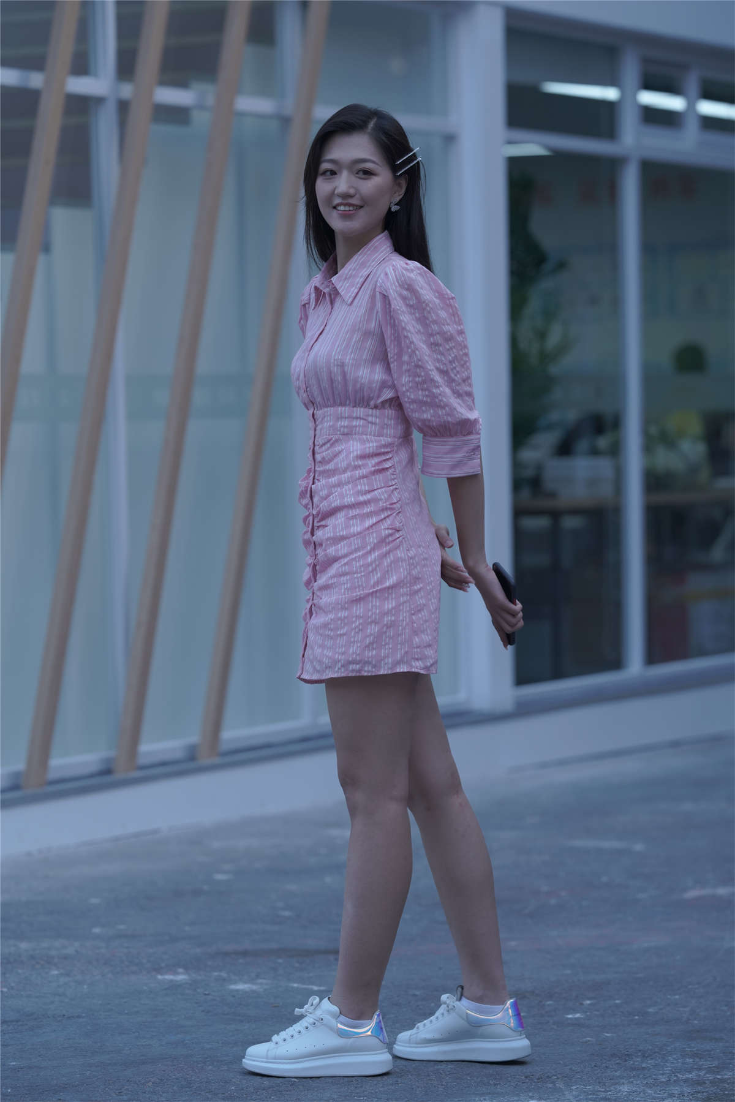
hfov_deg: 10.2
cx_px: 368
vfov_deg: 15.2
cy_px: 551
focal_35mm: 135
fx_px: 4132
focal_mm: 135
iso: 500
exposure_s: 1/400
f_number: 3.5
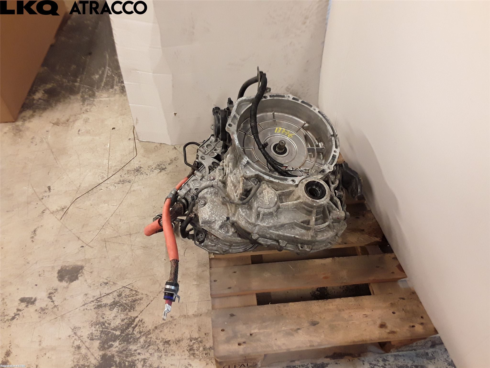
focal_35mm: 28
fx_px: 396
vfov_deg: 49.7
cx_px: 245
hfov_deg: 63.4
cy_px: 184
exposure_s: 1/50
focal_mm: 2.91
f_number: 1.9
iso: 100
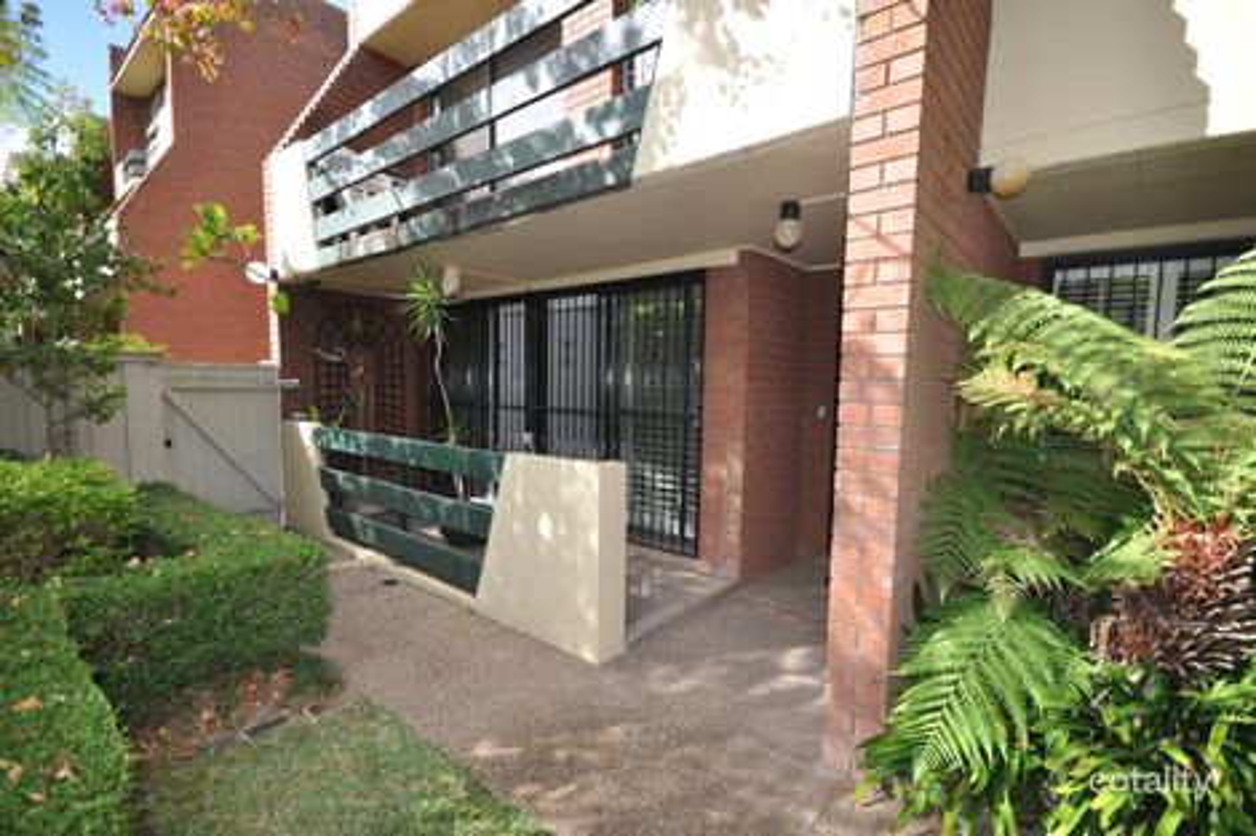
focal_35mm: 16
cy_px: 418
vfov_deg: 72.0
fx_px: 575
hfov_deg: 95.0
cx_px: 628
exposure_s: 1/200
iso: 200
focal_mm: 11
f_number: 6.3
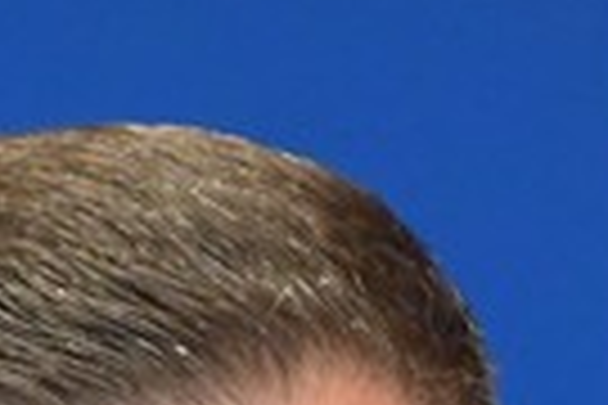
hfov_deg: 2.6
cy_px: 1510
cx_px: 171
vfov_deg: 1.7
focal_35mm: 796
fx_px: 13443
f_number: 5
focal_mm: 70
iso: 3600
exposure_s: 1/125
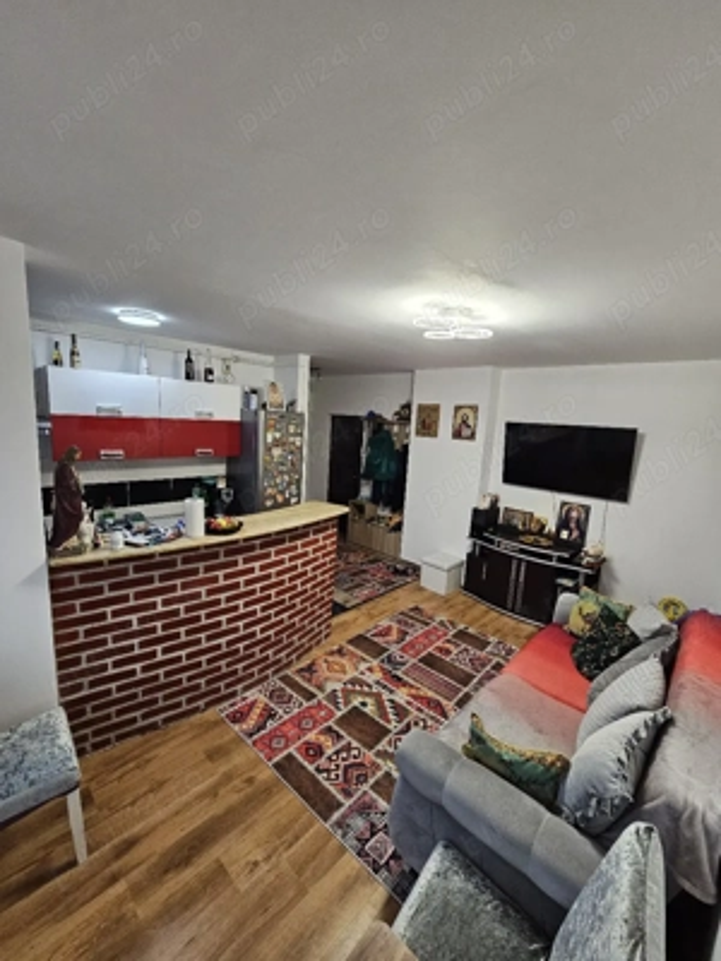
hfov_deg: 89.9
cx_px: 360
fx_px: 361
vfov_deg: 106.2
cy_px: 480
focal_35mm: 13
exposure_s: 1/70.9
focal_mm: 2.2
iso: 250
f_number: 2.2
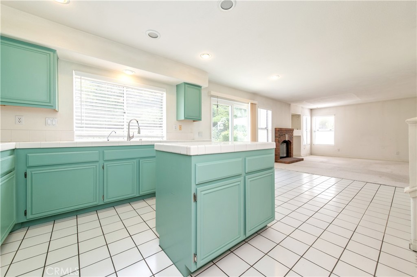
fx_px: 162
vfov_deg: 81.1
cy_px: 138
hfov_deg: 104.3
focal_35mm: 14
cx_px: 208
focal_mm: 14
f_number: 5
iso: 200
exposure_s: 1/100
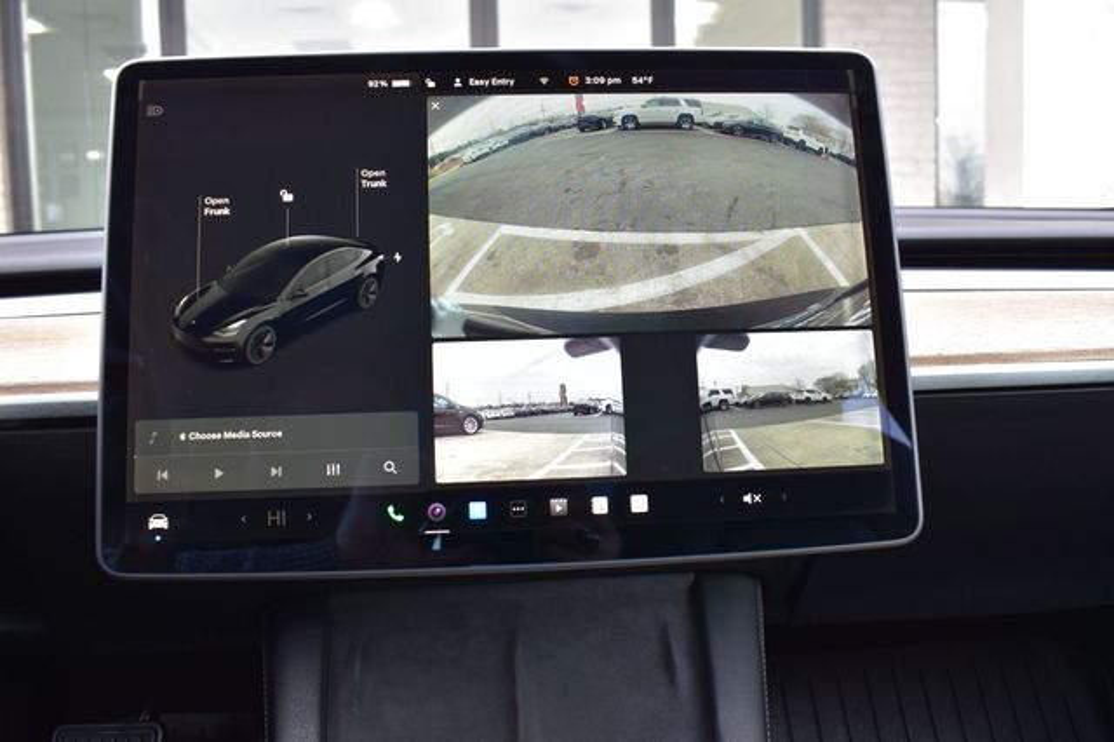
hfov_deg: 62.0
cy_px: 371
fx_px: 928
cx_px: 557
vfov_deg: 43.6
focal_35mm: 30
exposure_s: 1/25
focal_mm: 20
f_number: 7.1
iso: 400
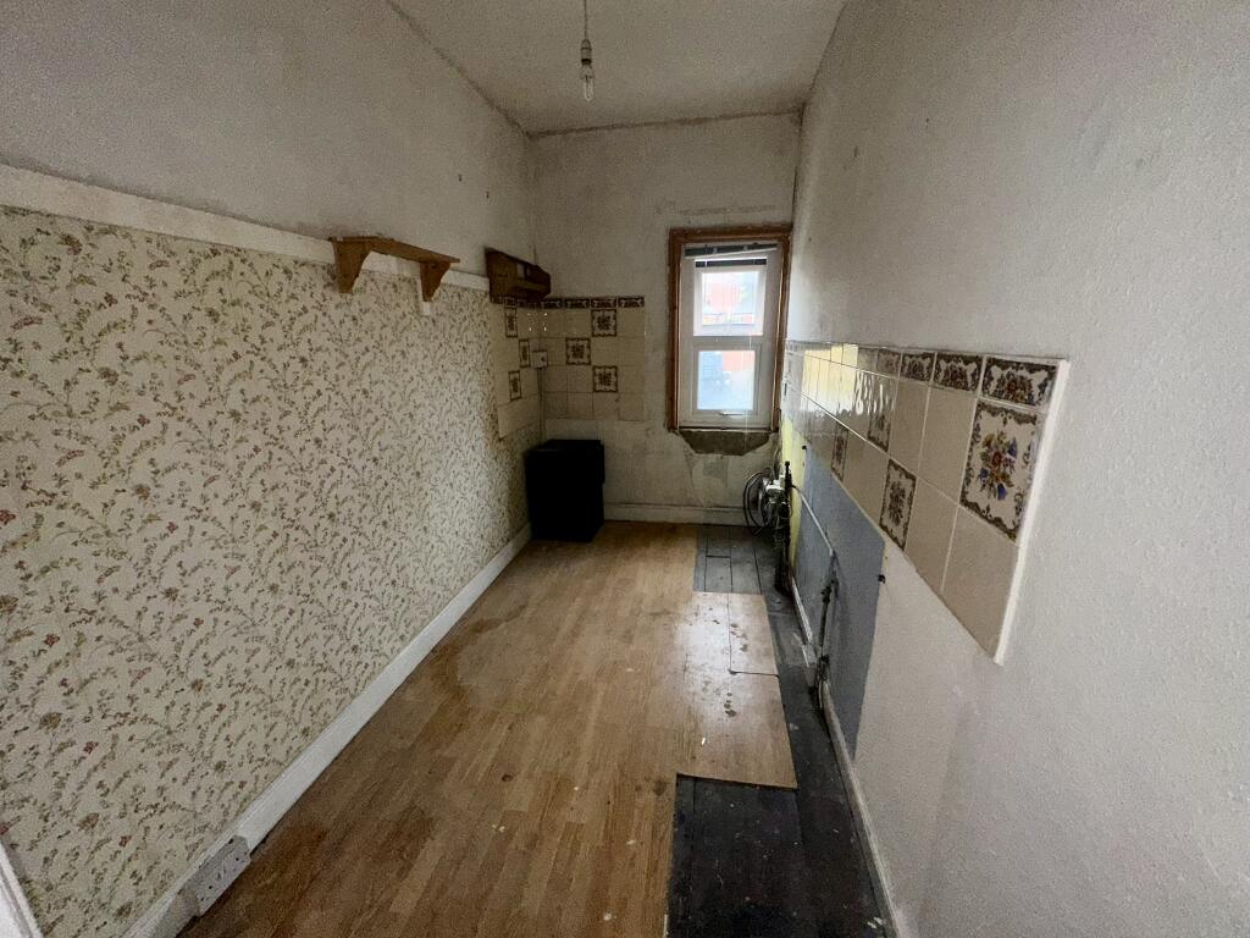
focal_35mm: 14
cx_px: 625
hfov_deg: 102.1
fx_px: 506
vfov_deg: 85.7
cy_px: 469
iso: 80
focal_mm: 2.22
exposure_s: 1/122
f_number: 2.2
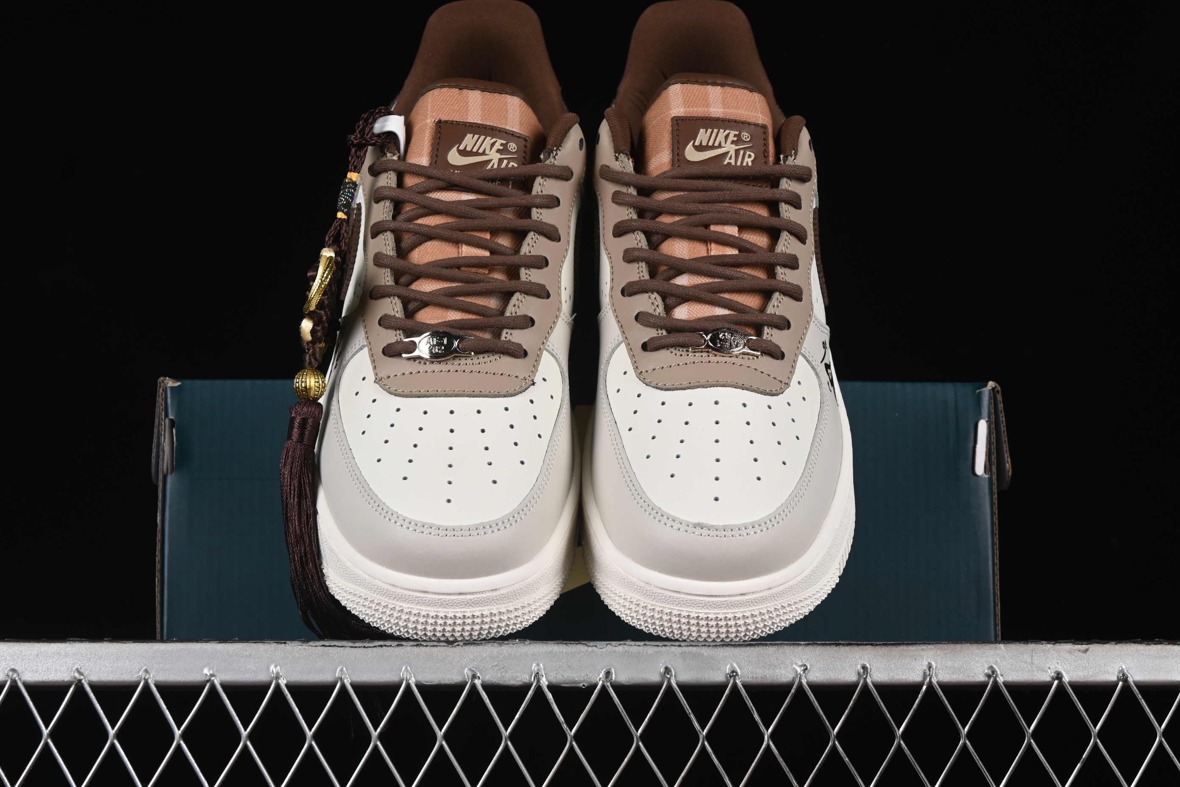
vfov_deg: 18.2
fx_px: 2458
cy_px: 394
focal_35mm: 75
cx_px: 590
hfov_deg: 27.0
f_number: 8
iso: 160
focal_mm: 50
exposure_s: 1/80
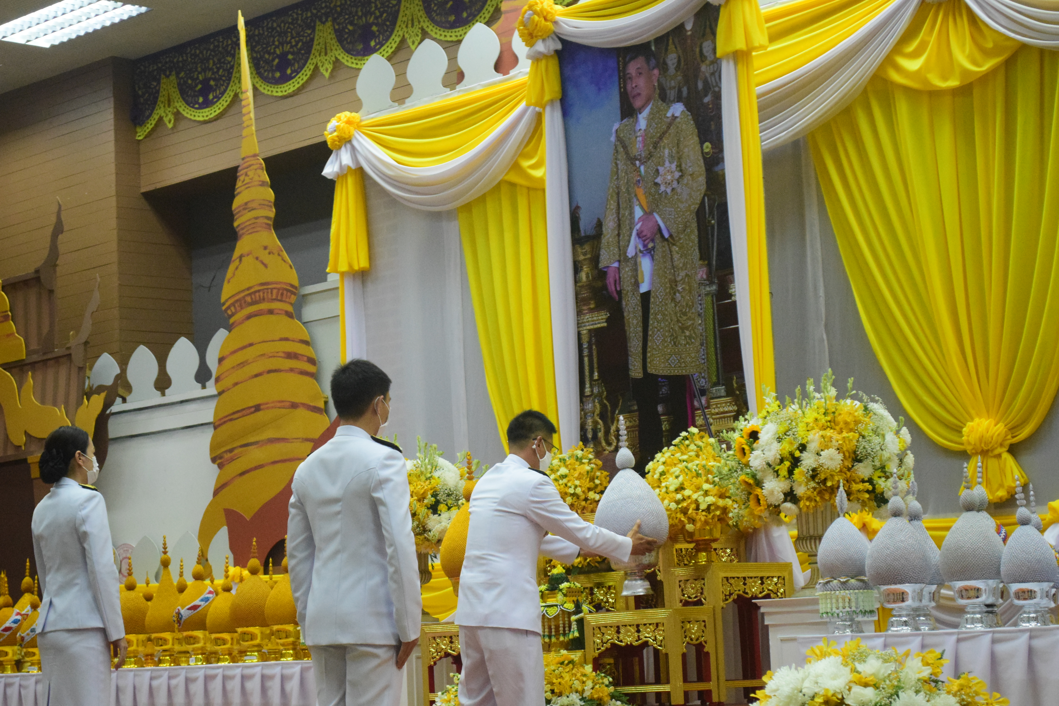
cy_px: 353
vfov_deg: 16.6
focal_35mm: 82
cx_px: 530
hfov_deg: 24.6
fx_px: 2427
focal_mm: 55
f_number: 6.3
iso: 4000
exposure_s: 1/200
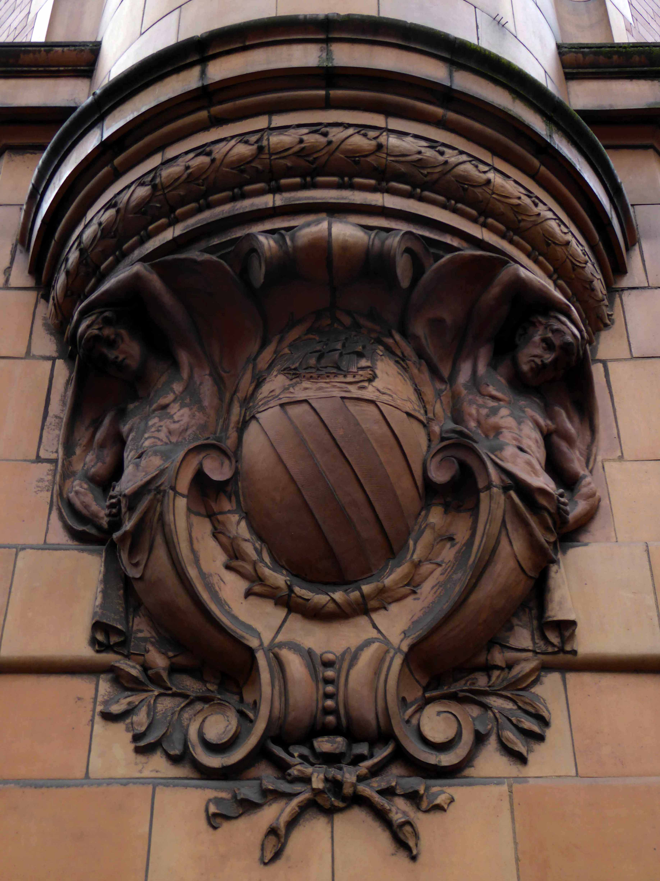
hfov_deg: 27.5
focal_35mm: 53
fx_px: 1347
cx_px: 330
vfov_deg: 36.2
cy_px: 440
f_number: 4.1
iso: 100
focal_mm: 9
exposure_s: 1/60
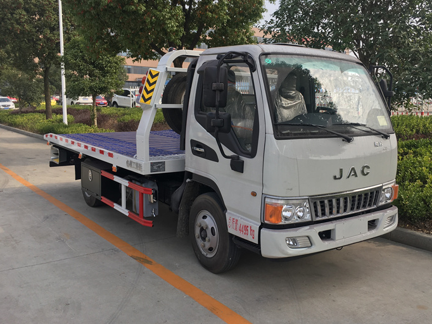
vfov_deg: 41.8
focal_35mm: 34
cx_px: 250
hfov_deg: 53.7
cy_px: 144
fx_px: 424
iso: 25
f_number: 2.2
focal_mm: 4.15
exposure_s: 1/587
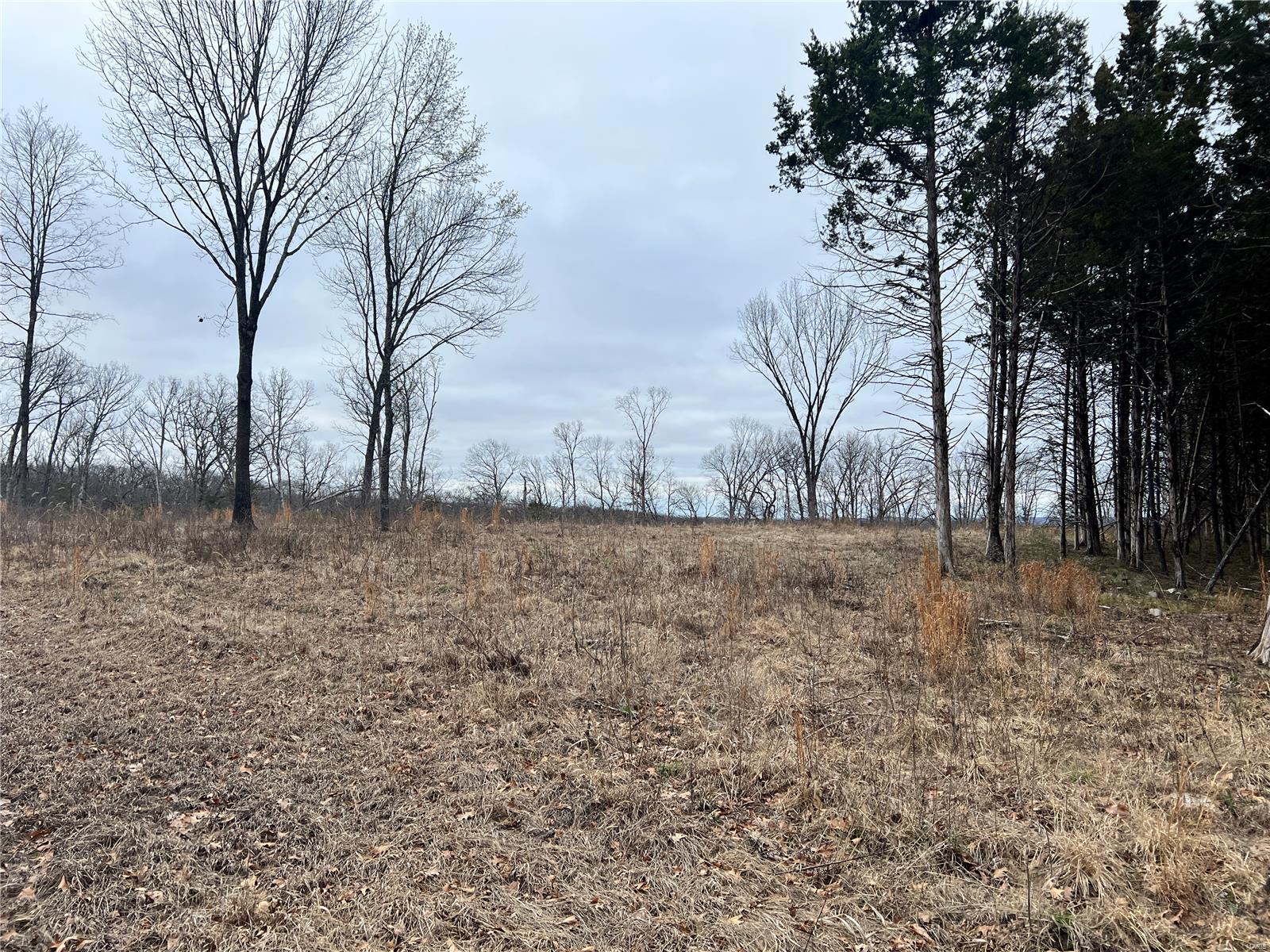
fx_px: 954
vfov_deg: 53.1
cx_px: 635
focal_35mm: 26
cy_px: 476
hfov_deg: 67.3
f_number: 1.5
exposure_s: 1/1266
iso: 50
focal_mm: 5.7
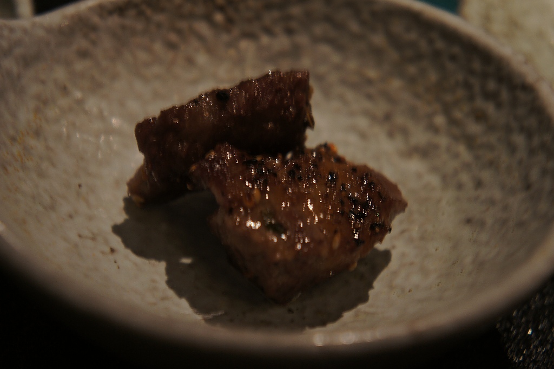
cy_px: 184
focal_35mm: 68
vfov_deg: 20.1
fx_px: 1038
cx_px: 277
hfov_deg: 29.9
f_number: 5
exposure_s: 1/4
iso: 200
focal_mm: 45
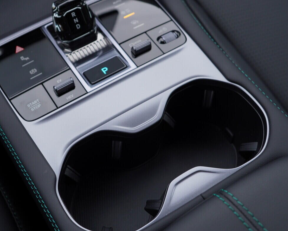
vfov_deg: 30.2
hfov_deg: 37.0
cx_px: 99
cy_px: 105
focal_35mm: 50
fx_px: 426
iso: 125
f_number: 3.5
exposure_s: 1/60
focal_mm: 24
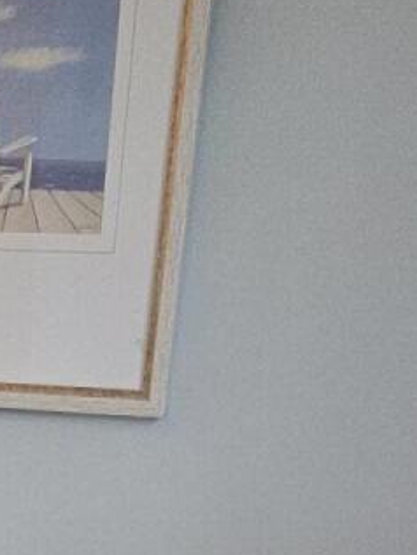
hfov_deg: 16.9
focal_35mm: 82
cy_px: 1140
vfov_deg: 16.9
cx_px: -126
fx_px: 1316
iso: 64
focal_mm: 2.2
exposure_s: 1/60
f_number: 2.2
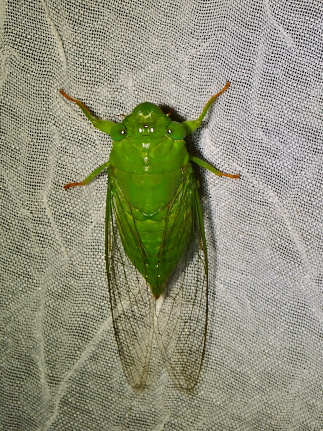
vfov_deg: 19.6
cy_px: 216
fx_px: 1244
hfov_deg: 14.8
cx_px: 162
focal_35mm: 100
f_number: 6.3
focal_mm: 18
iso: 100
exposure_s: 1/400
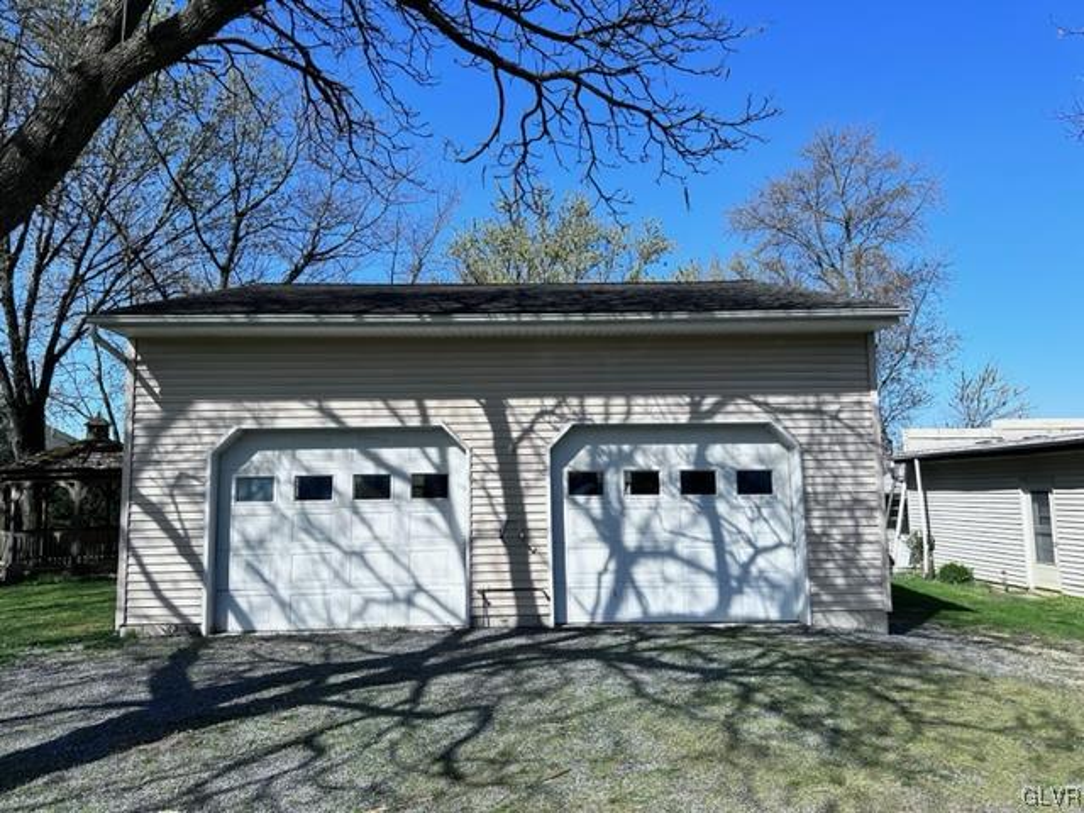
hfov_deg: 71.6
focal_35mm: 24
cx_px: 542
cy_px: 406
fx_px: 752
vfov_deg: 56.8
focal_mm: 6.86
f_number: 1.78
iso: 80
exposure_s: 1/4545
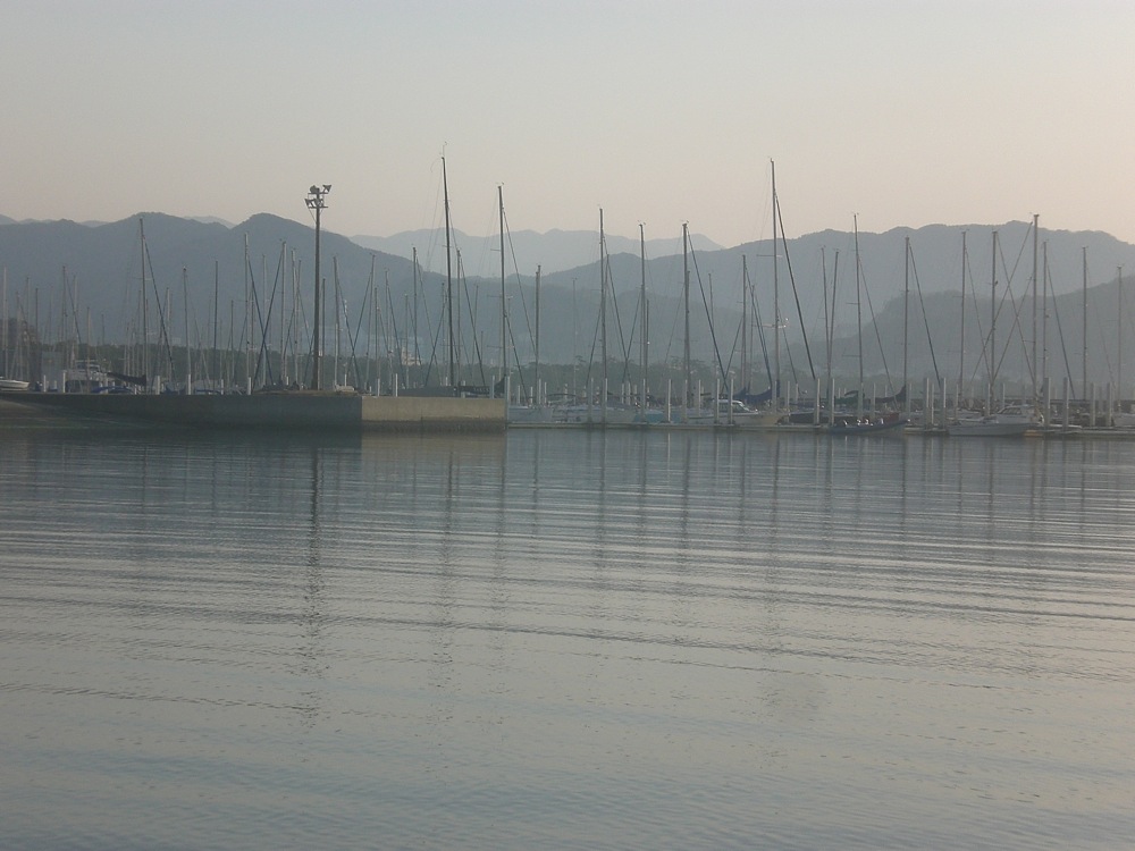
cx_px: 568
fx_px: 2853
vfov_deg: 17.0
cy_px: 426
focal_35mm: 87
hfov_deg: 22.5
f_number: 7.1
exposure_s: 1/200
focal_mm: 14.49
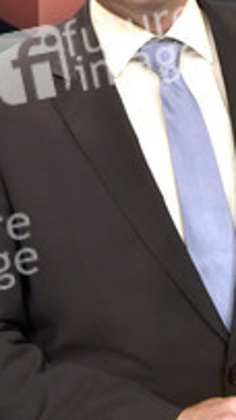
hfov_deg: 18.2
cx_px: 157
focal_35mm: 66
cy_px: 159
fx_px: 735
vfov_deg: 31.8
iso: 1250
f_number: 5.6
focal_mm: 32
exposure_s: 1/160
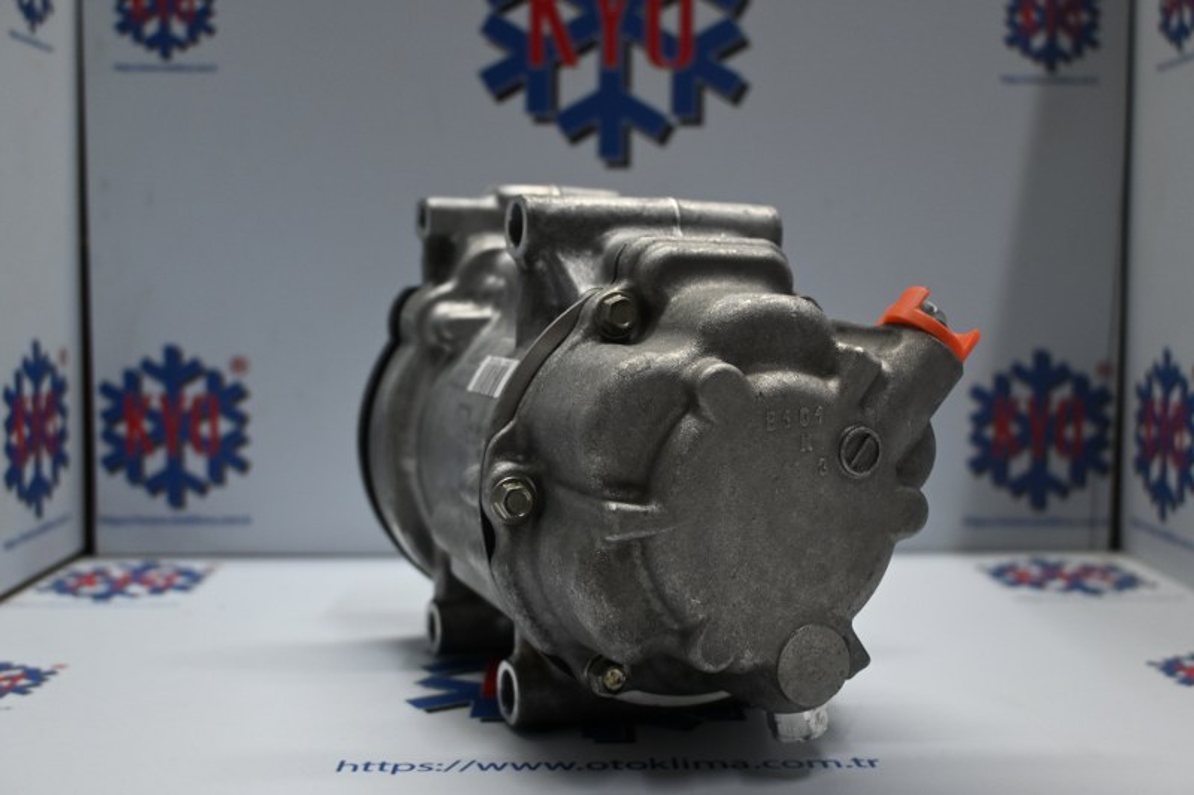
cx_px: 597
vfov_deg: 33.6
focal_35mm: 40
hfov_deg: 48.7
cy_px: 398
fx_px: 1318
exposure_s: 1/125
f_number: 4.5
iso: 900
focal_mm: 26.5
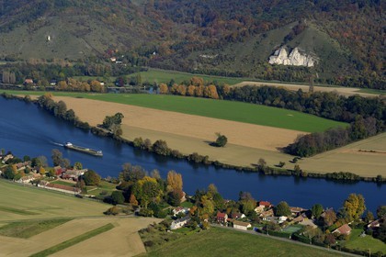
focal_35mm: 102
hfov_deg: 20.0
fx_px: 1094
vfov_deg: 13.4
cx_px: 193
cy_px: 128
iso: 400
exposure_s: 1/800
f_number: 10
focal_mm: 102
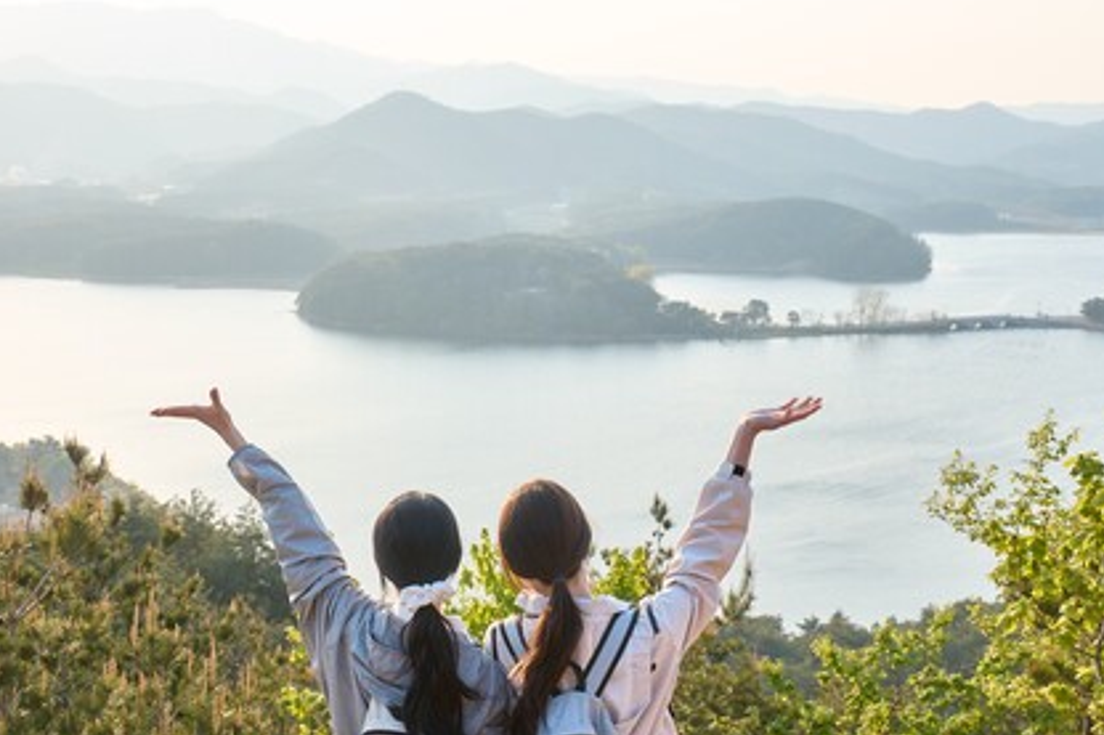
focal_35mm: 62
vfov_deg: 21.9
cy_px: 292
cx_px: 433
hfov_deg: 32.3
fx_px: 1900
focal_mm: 43
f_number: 6.3
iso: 250
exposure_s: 1/250
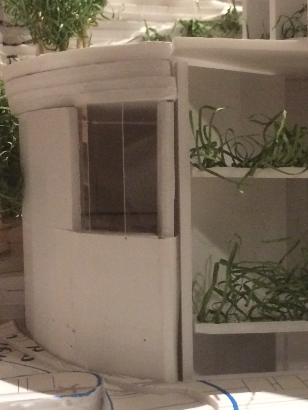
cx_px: 319
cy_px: 256
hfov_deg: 19.7
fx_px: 854
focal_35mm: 72
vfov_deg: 26.9
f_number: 2.2
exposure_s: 1/25
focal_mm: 4.15
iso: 320
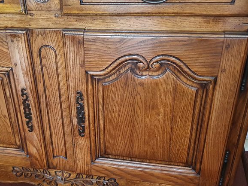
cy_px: 92
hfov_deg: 41.5
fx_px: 322
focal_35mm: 45
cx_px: 81
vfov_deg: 32.2
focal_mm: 4.32
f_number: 1.5
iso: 400
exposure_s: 1/50
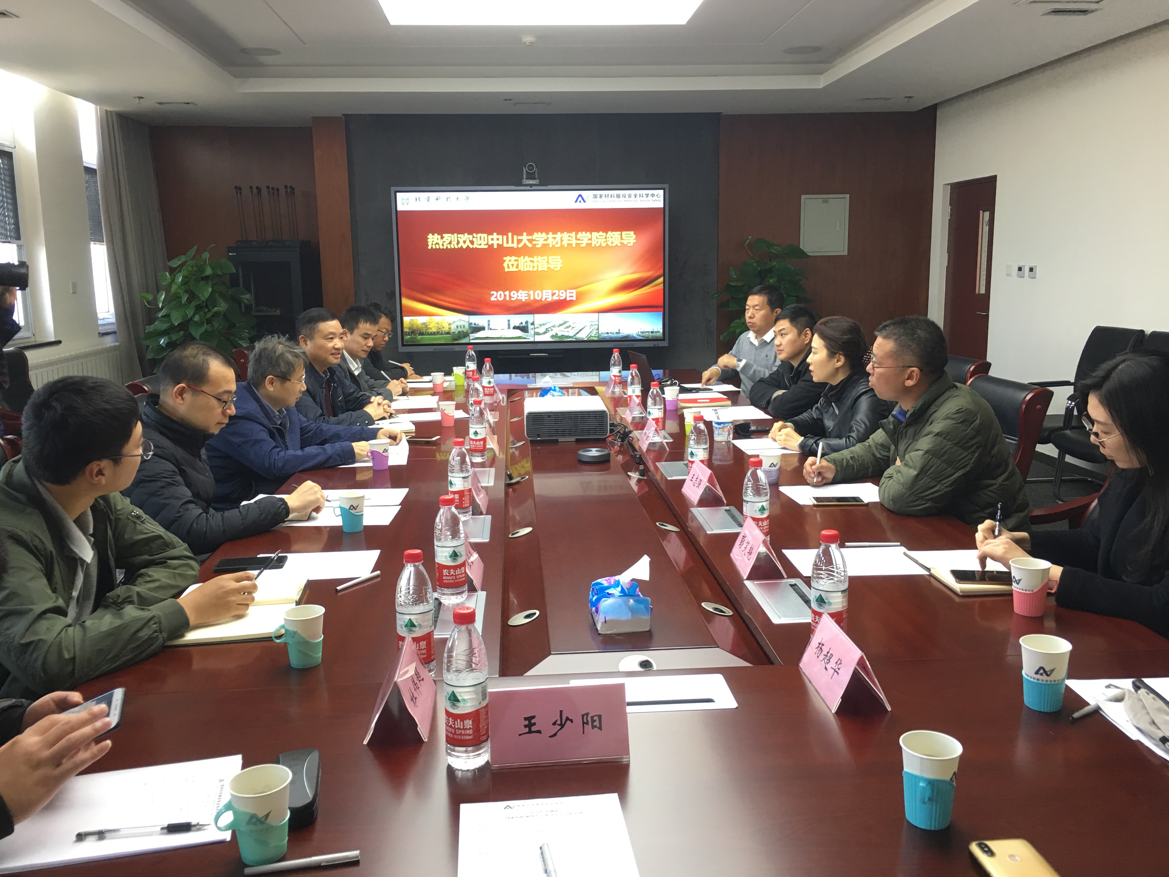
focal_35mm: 29
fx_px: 979
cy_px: 438
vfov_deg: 48.2
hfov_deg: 61.7
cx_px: 584
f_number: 2.2
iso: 50
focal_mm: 4.15
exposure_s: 1/17
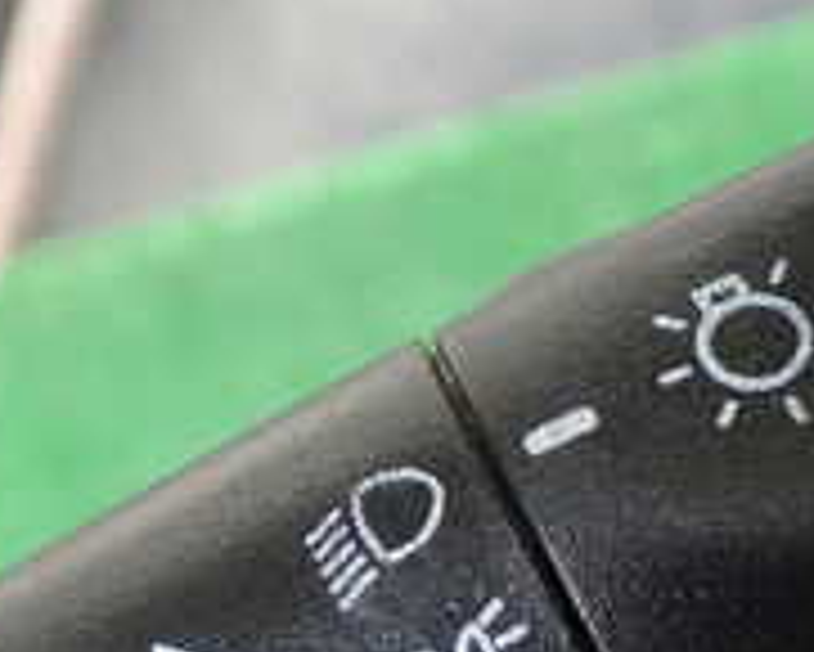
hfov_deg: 19.7
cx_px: 346
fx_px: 2338
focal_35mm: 97
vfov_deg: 15.7
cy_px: 567
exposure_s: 1/80
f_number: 2.3
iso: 800
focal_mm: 5.4
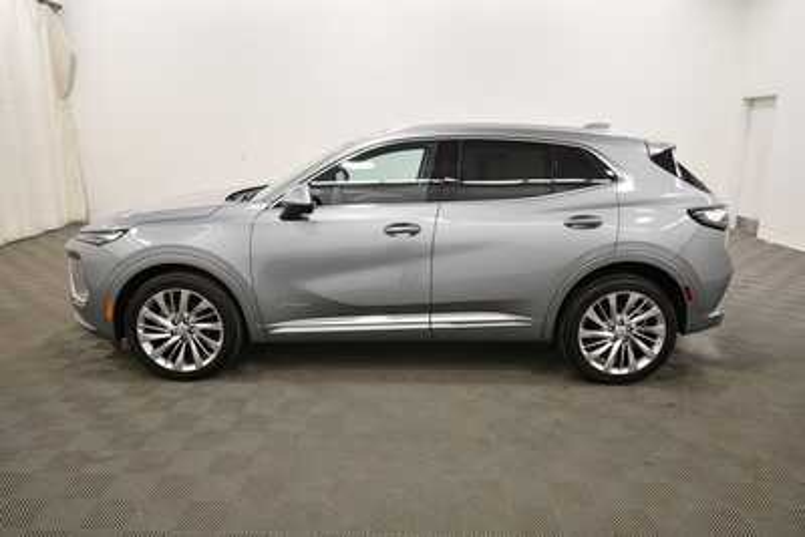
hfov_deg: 71.5
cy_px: 268
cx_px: 402
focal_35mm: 25
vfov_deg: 51.3
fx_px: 559
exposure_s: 1/125
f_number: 5.3
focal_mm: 17
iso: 800
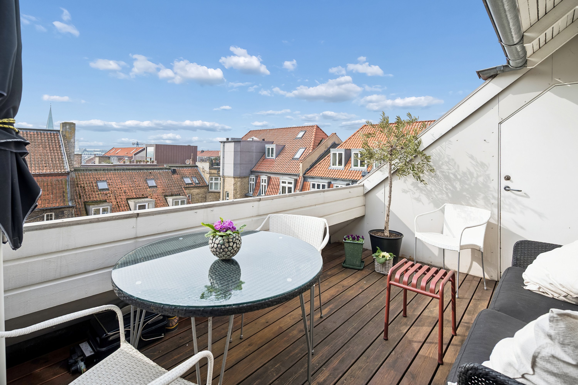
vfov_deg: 72.1
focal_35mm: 16
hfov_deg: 95.0
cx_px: 289
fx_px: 265
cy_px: 192
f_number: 6.3
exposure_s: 1/125
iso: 50
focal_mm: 16.5
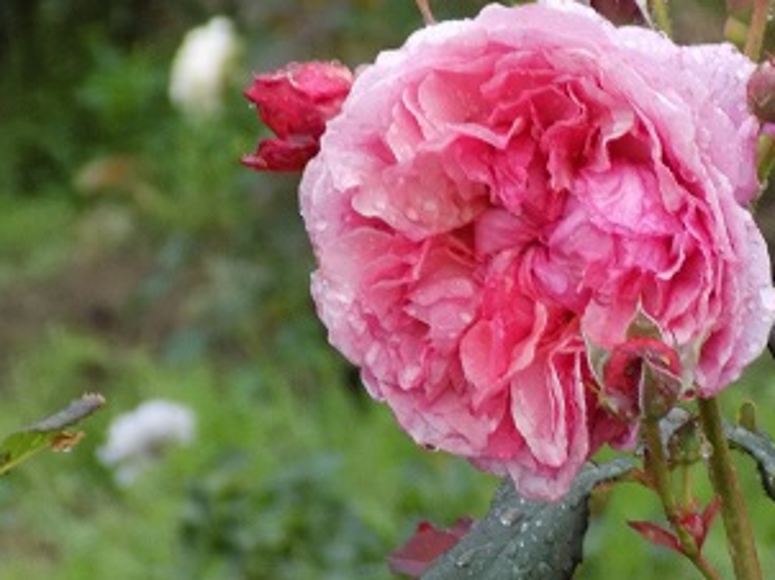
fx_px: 6756
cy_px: 195
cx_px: 508
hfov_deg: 6.6
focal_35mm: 302
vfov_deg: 4.9
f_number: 5.4
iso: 400
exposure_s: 1/20
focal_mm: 33.7
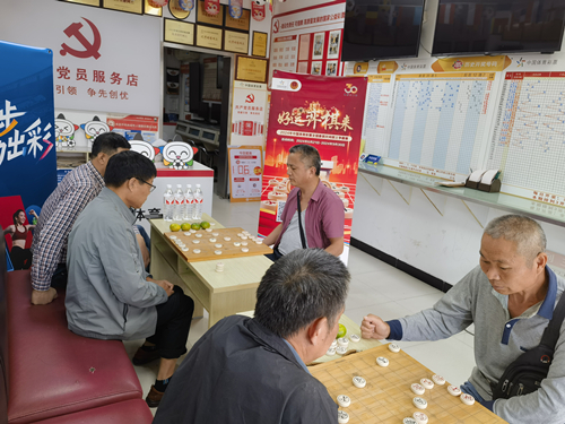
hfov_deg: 65.3
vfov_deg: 51.4
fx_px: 441
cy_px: 212
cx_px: 282
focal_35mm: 27
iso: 100
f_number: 1.9
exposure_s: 1/100
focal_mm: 6.67
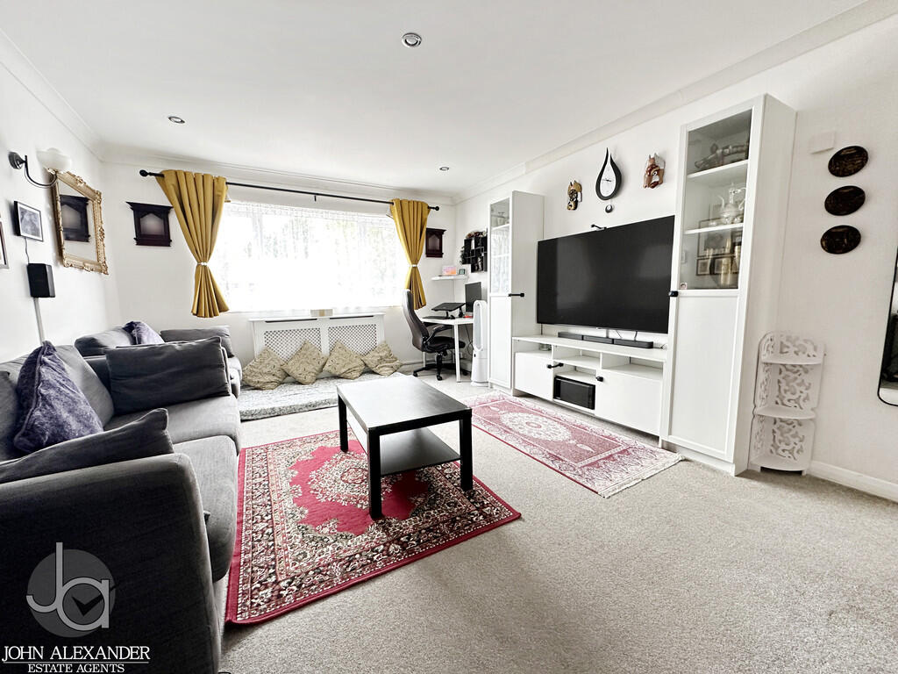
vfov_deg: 85.7
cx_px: 449
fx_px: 363
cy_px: 337
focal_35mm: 14
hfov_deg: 102.1
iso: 320
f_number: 2.2
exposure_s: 1/60
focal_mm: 2.22
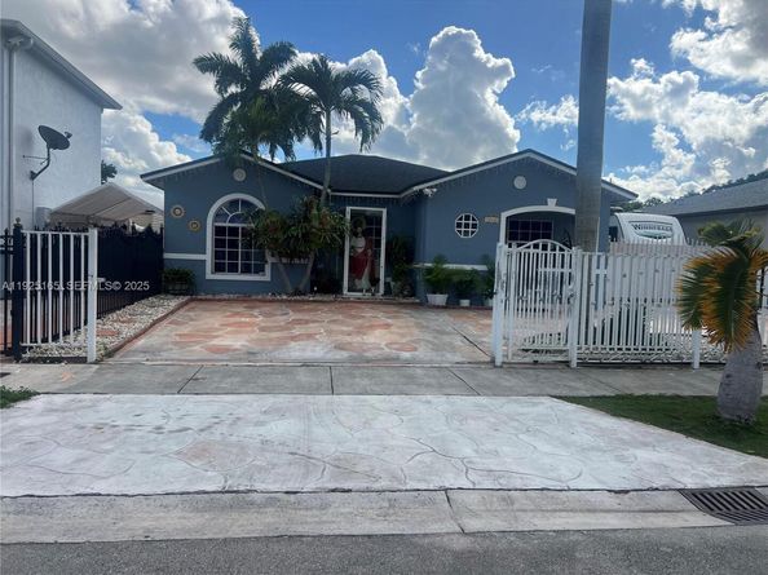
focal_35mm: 26
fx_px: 577
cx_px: 384
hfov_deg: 67.3
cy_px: 288
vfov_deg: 53.0
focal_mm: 5.7
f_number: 1.5
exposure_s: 1/4444
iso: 50
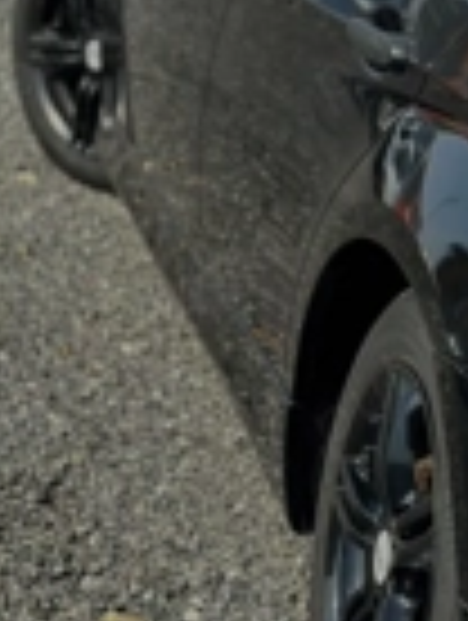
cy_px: 68
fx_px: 2498
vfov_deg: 14.0
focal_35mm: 139
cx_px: 612
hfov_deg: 10.5
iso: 100
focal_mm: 6.86
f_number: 1.78
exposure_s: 1/2203
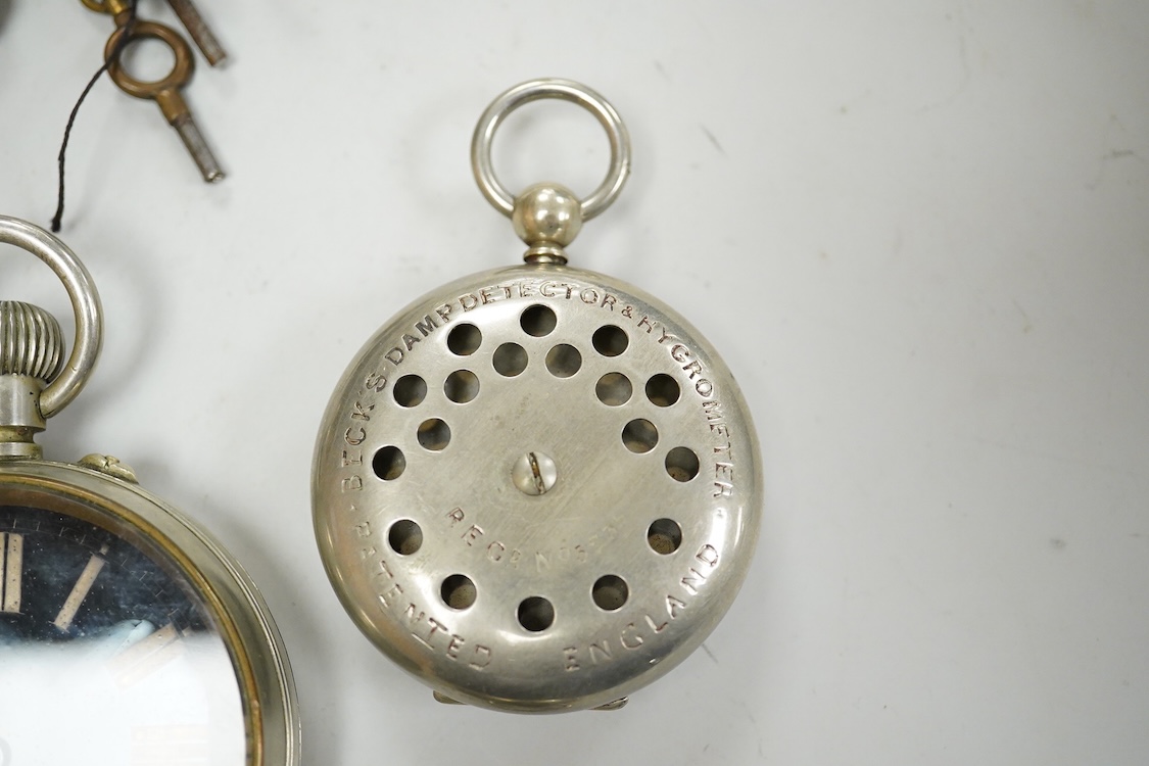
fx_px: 1436
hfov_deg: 43.6
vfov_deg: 29.9
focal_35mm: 45
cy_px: 383
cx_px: 574
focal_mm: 30
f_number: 5.6
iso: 3200
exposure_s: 1/400
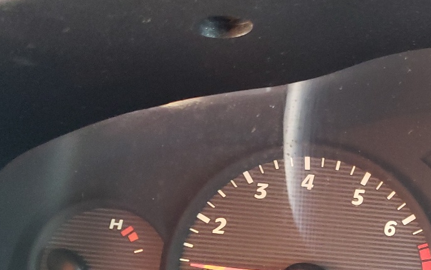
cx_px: 436
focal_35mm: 64
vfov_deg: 19.5
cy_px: 294
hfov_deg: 29.7
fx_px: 752
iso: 297
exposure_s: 1/30
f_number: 1.5
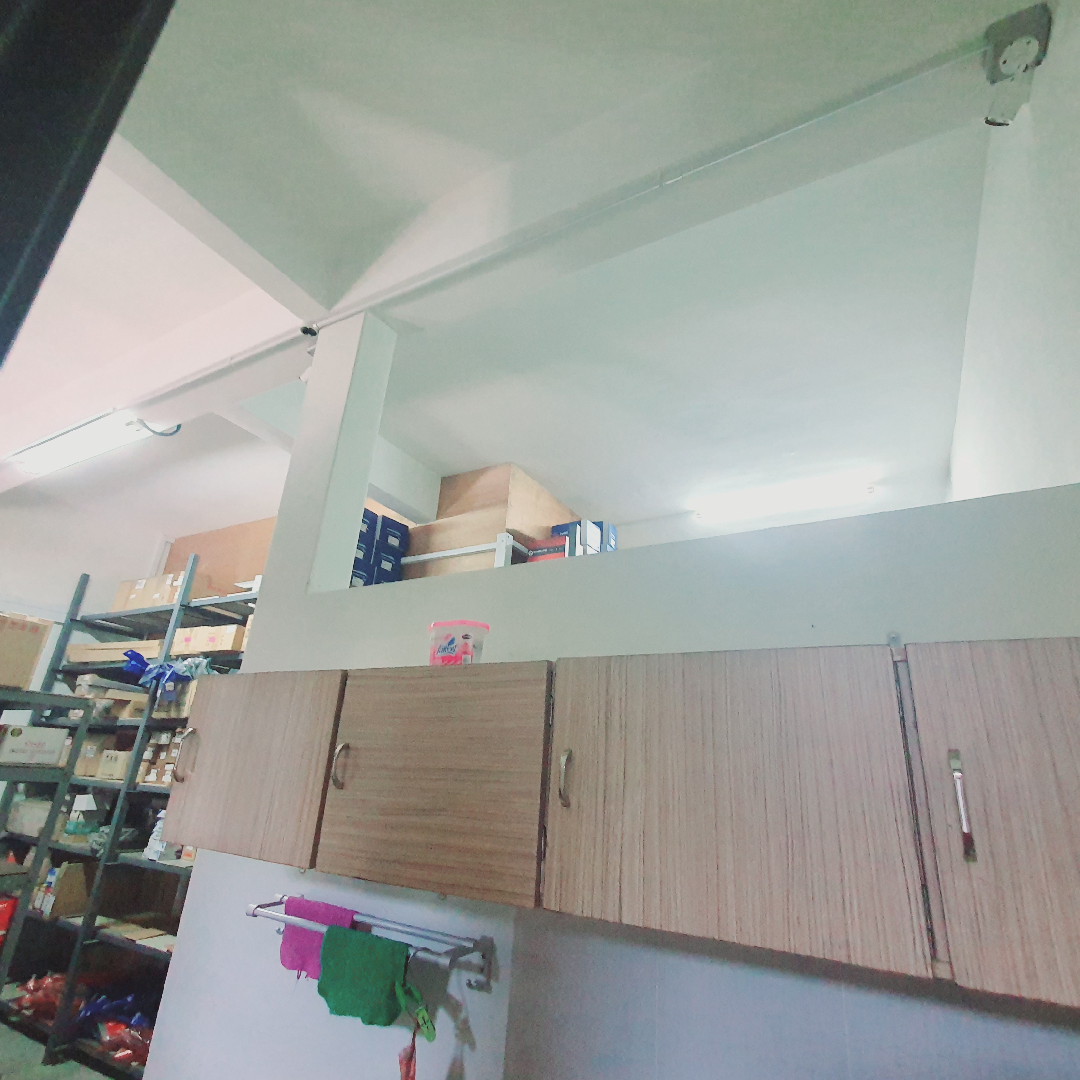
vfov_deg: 87.4
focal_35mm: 16
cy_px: 550
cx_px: 560
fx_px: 565
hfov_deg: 87.4
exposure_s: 1/33
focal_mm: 1.8
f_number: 2.2
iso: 400
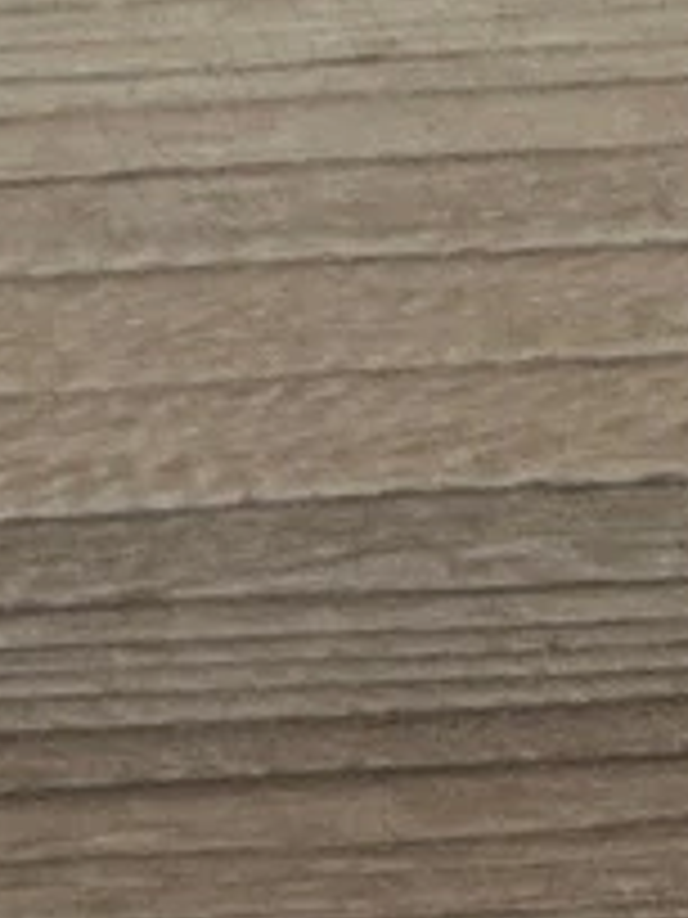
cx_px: -1457
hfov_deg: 7.5
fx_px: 4505
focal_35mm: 170
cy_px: -1152
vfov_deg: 10.3
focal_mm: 5.1
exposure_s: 1/100
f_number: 1.6
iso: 50
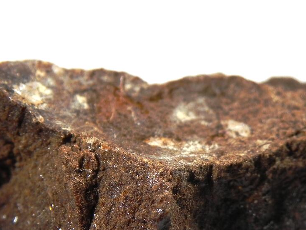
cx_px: 164
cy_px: 181
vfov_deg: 8.2
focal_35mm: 180
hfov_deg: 11.0
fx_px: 1591
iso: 160
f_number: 4
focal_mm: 18.8
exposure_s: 1/146
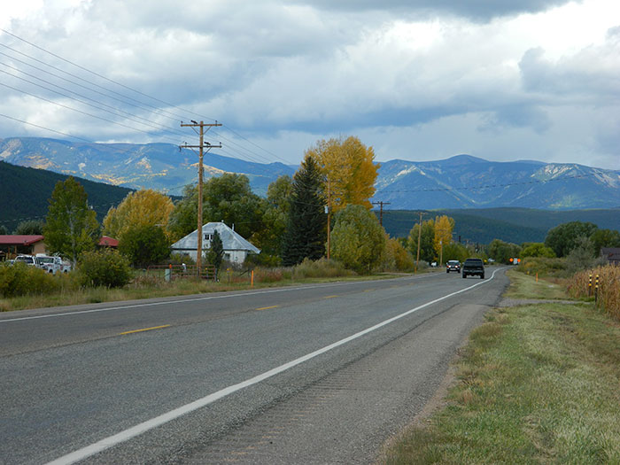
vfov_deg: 17.6
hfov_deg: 23.3
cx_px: 310
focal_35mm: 84
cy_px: 232
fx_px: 1505
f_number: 4.2
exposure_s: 1/500
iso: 80
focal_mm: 15.1
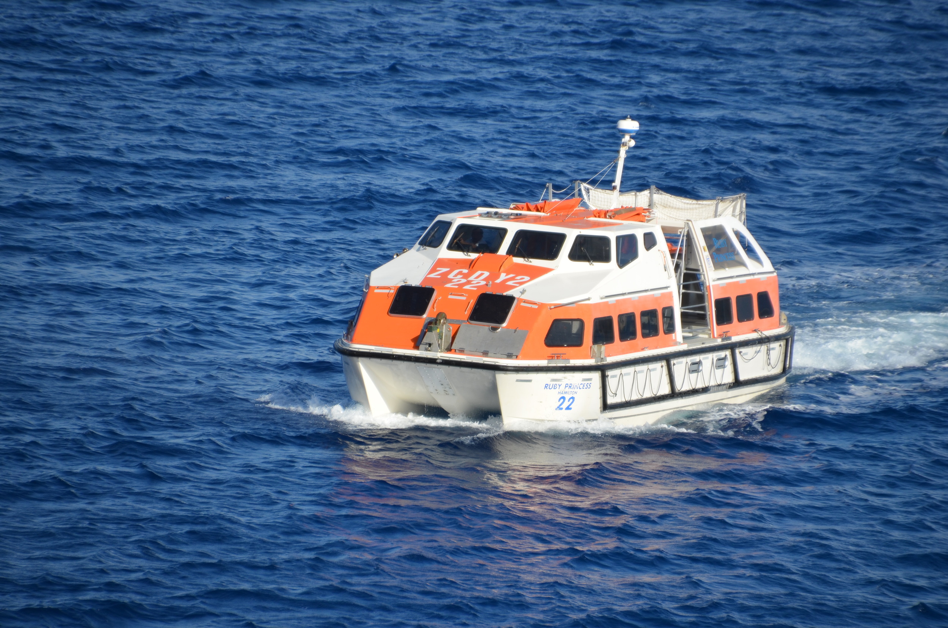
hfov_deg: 5.1
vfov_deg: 3.4
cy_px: 314
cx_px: 474
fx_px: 10643
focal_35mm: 405
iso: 200
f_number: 8
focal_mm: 270
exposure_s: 1/1000
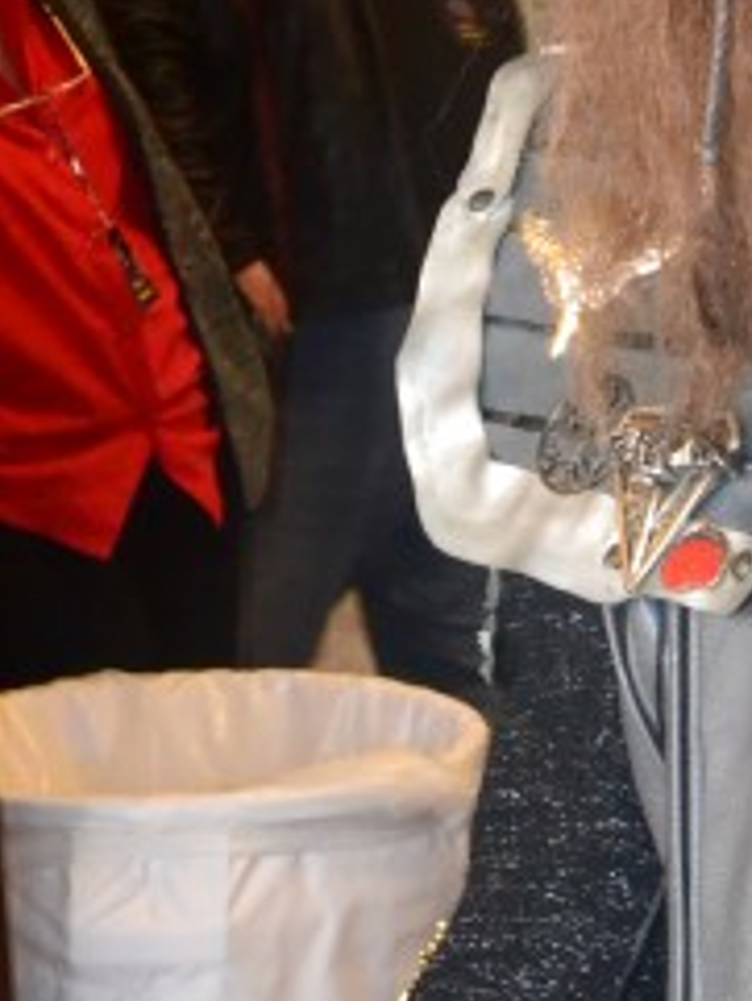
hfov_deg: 10.3
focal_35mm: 138
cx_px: 1192
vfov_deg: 14.2
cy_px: 831
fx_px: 3994
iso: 3200
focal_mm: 20
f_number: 7.1
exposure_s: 1/60
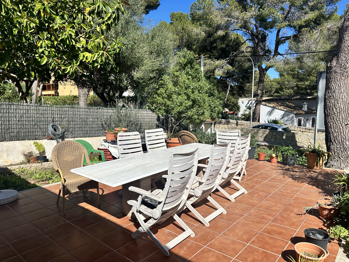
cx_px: 174
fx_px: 242
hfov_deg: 71.6
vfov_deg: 56.8
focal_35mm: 24
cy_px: 131
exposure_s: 1/7042
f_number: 1.78
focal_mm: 6.86
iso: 80
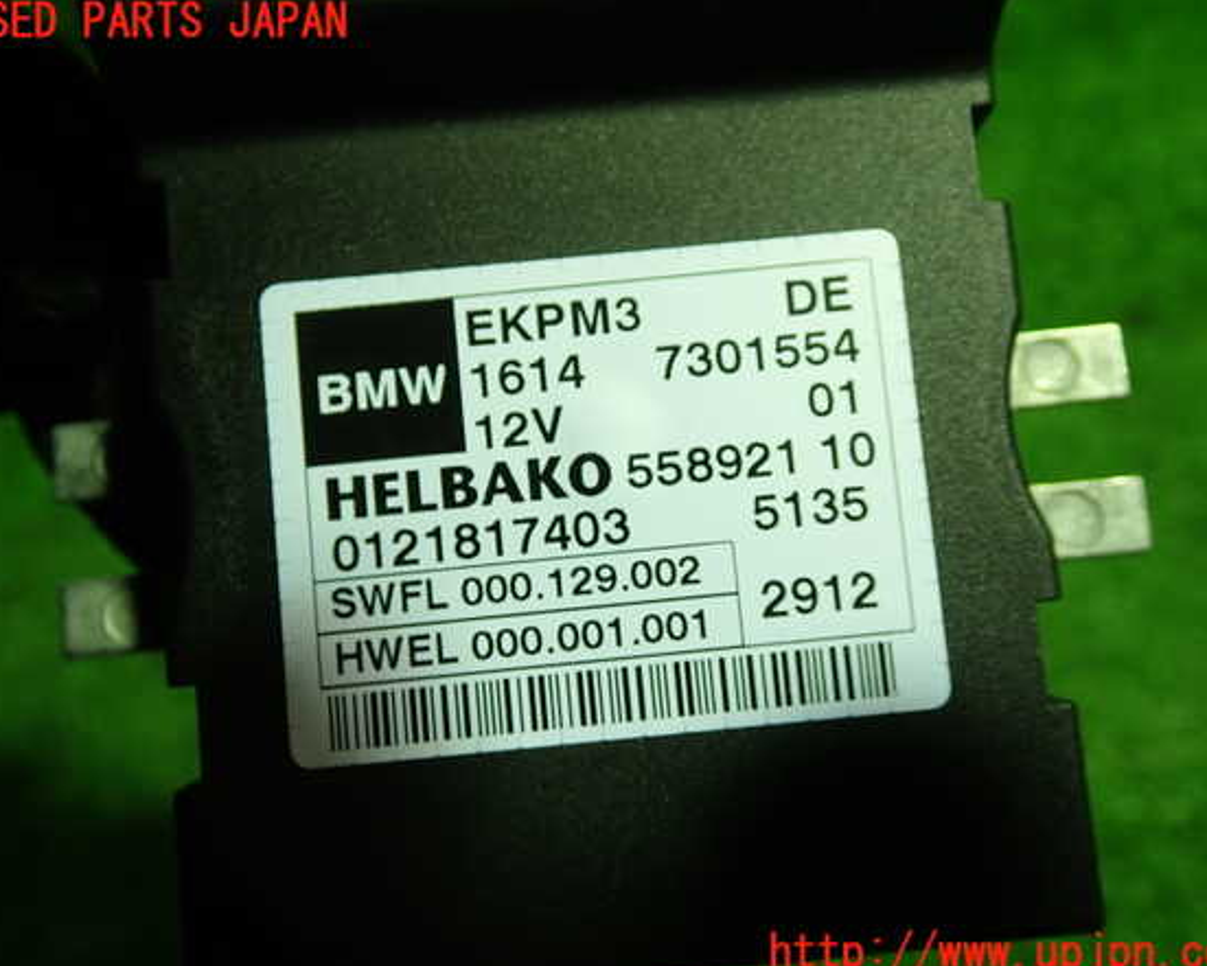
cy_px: 488
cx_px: 607
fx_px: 1215
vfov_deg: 43.4
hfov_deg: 52.8
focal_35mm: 34
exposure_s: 1/40
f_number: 2.4
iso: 200
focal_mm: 5.79
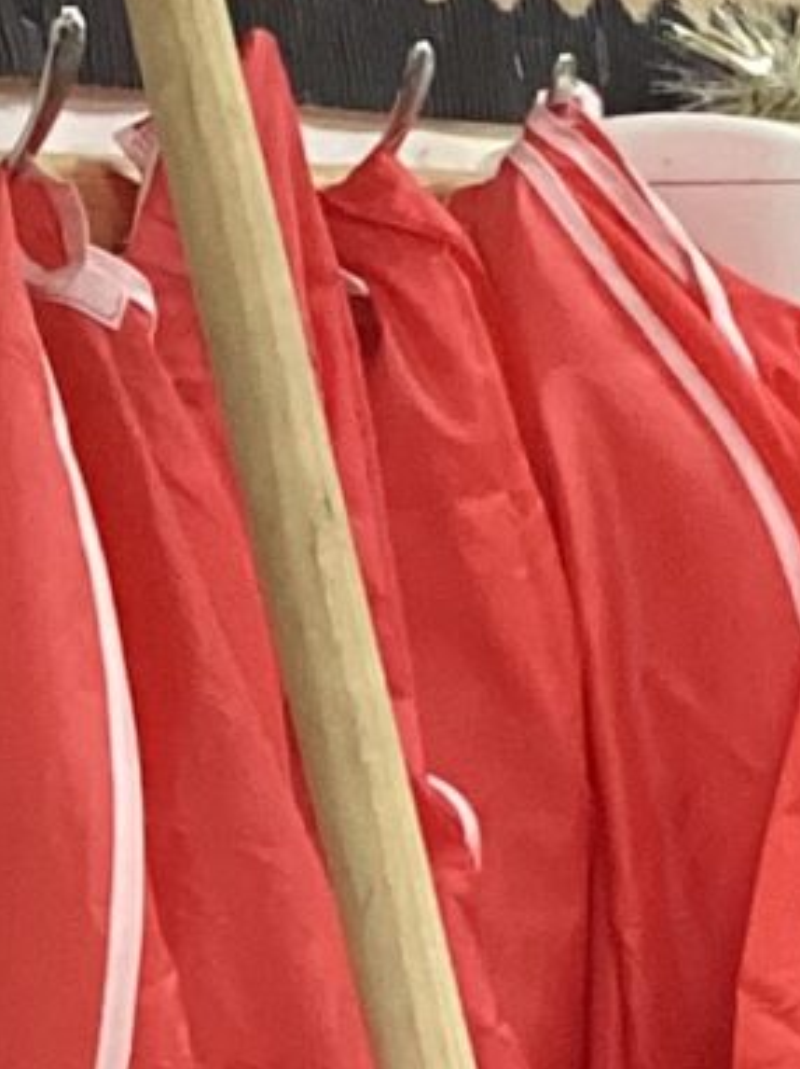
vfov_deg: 9.5
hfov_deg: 6.5
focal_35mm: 208
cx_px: 2450
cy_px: 803
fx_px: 6417
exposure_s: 1/50
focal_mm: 3.3
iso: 250
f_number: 2.4
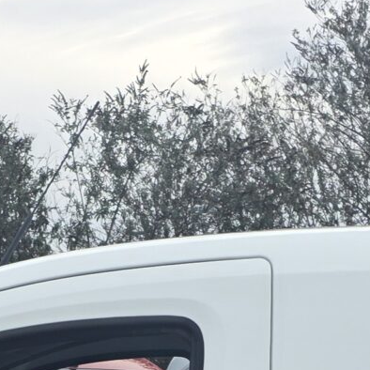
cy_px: 848
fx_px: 1596
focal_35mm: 132
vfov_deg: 11.3
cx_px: 129
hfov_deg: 13.2
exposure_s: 1/180
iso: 32
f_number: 1.7
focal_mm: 6.25
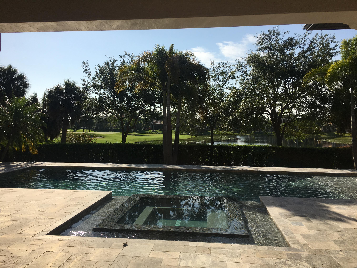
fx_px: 299
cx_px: 178
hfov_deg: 61.7
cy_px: 134
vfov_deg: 48.2
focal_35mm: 29
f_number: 2.2
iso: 25
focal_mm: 4.15
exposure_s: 1/1451
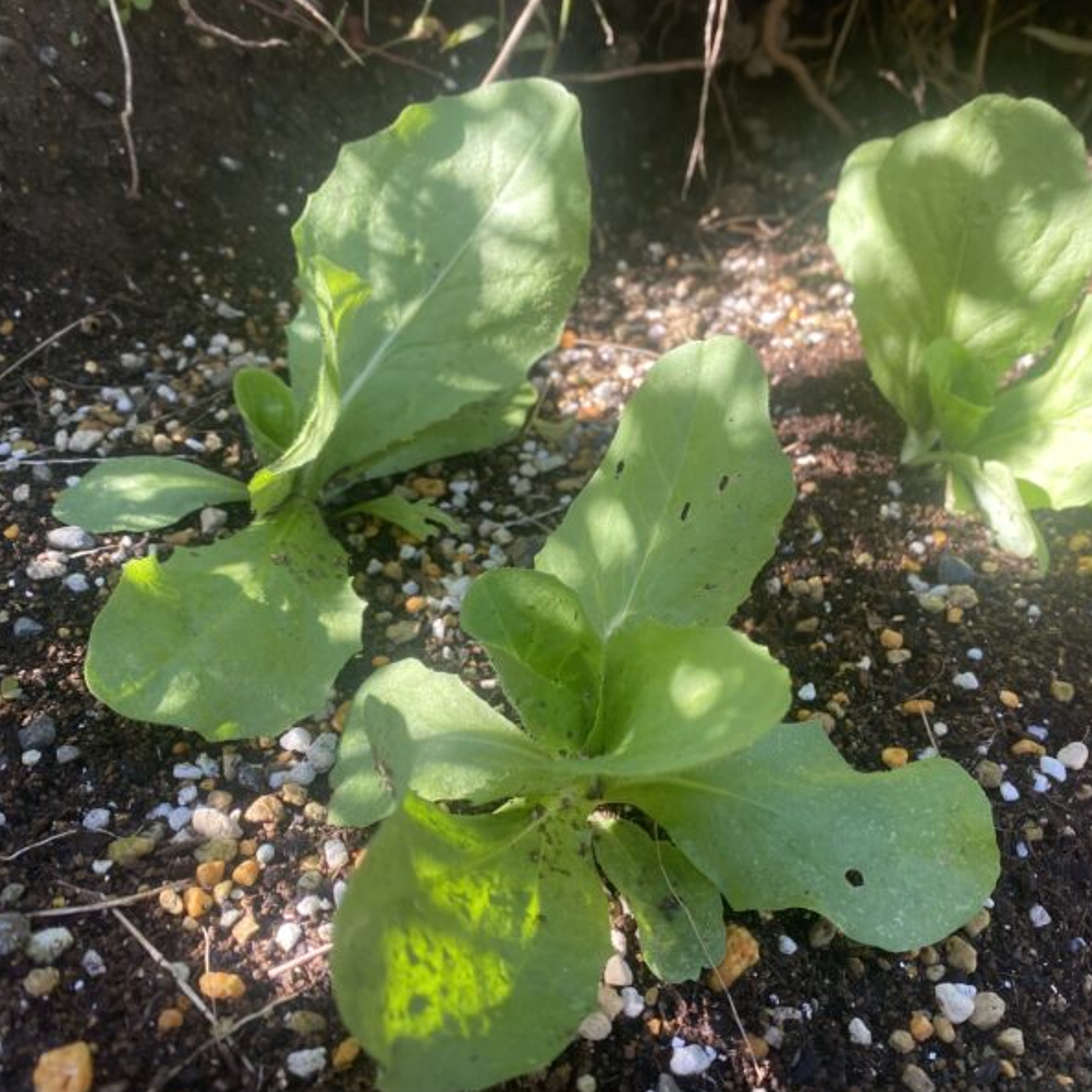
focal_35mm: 31
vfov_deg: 52.5
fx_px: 1106
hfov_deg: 52.3
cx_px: 637
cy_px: 547
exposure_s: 1/203
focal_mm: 4.25
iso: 32
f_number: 1.8
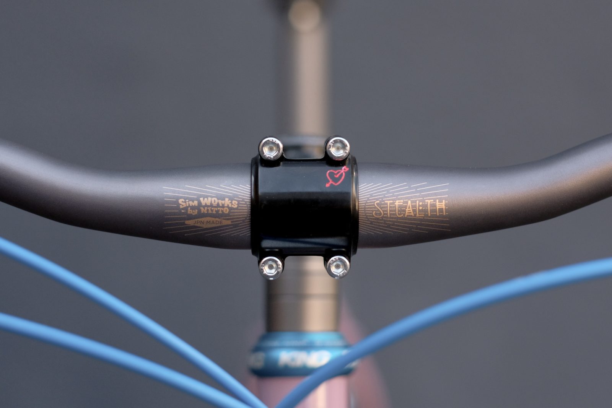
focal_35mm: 84
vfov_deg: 16.3
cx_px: 306
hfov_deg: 24.2
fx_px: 1428
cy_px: 204
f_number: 2.5
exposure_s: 1/1000
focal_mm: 56
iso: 800
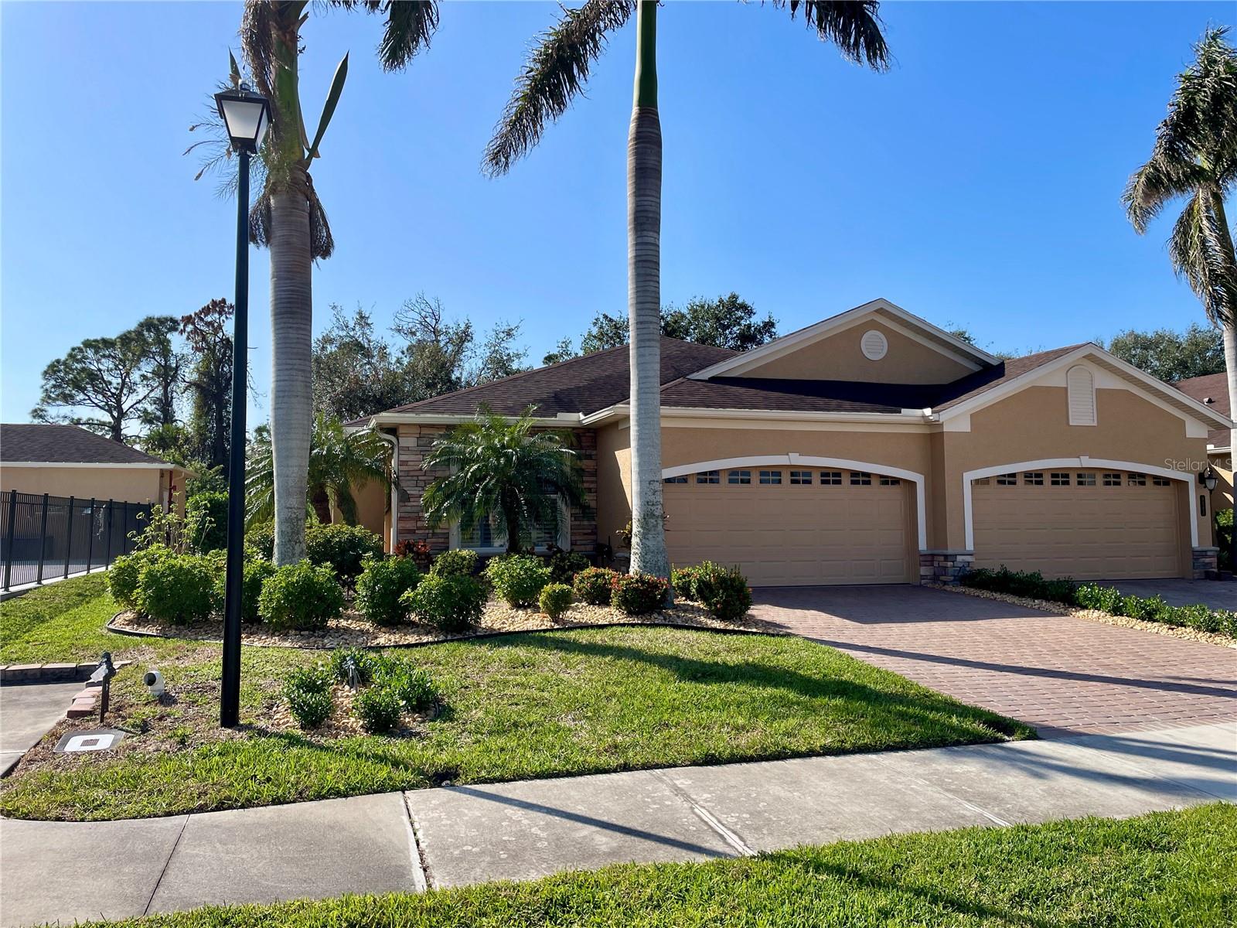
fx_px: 929
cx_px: 618
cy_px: 464
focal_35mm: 26
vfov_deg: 53.1
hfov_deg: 67.3
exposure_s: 1/3861
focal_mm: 4.2
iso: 32
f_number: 1.6
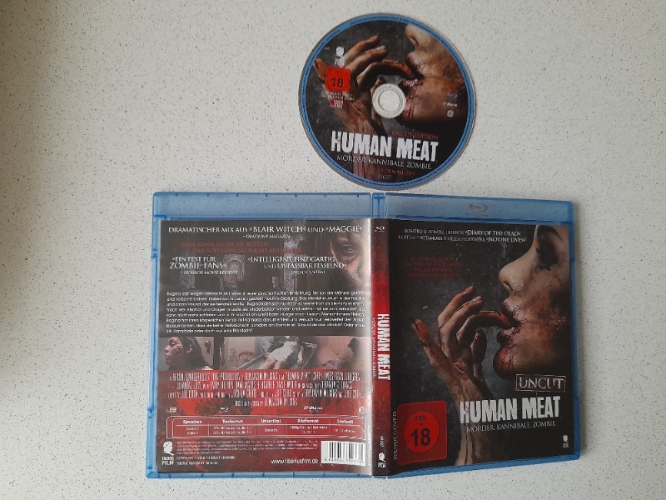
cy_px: 250
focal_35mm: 25
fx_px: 481
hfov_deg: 69.4
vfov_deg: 54.9
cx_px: 333
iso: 320
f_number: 2
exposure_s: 1/50
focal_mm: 4.6
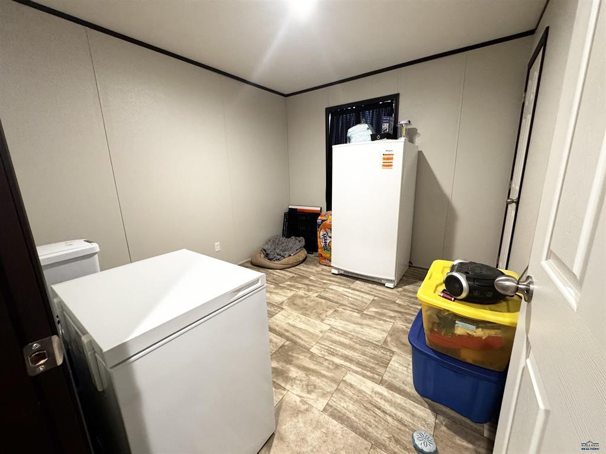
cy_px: 227
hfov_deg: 102.1
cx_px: 303
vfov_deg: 85.7
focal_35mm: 14
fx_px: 245
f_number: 2.2
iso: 320
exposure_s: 1/60
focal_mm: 2.22
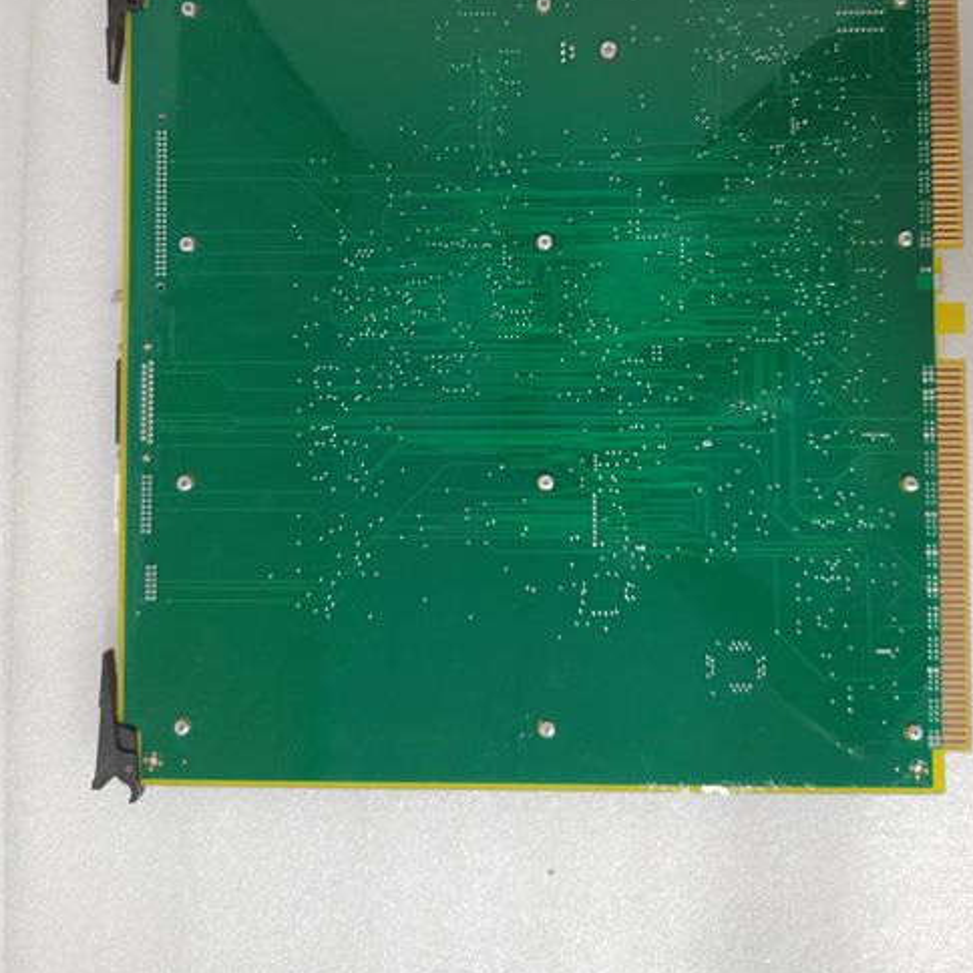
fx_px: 890
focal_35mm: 28
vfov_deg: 56.4
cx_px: 501
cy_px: 348
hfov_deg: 57.3
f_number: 1.9
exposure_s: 1/50
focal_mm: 5.52
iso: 1484
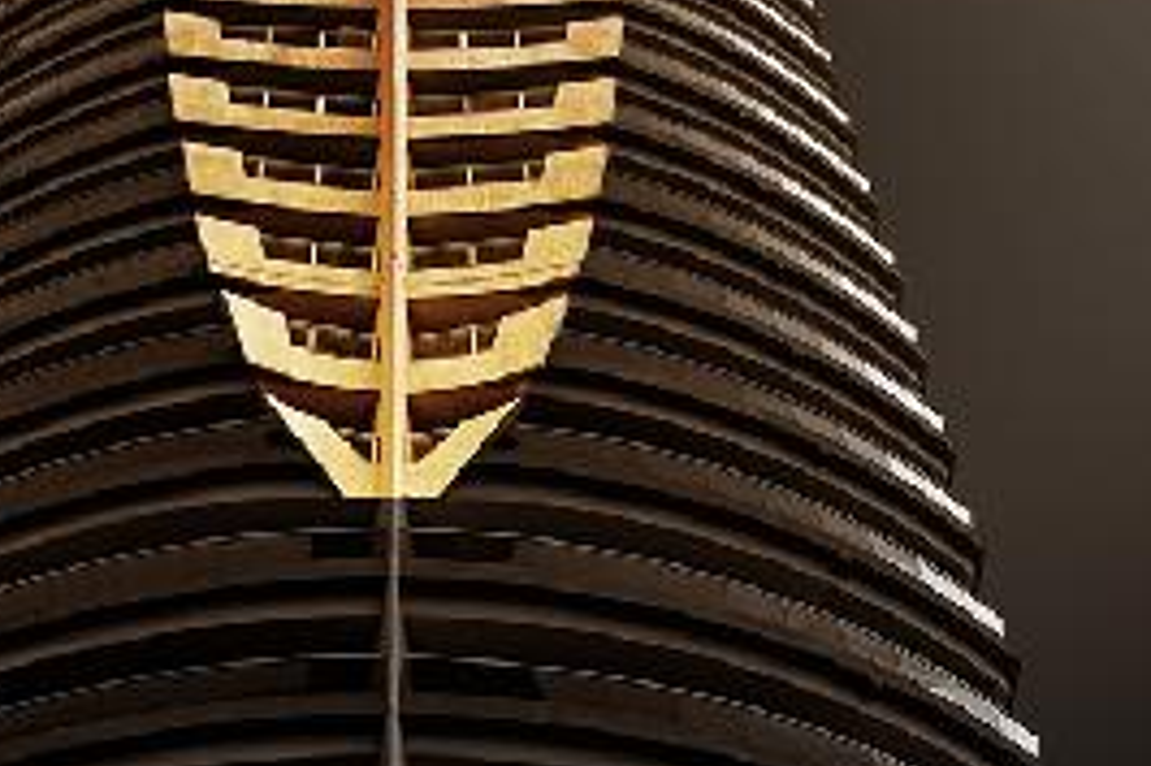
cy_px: 87
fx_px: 1917
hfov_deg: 33.1
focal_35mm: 60
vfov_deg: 22.1
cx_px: 379
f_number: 14
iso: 200
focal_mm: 19.6
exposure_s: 1/250
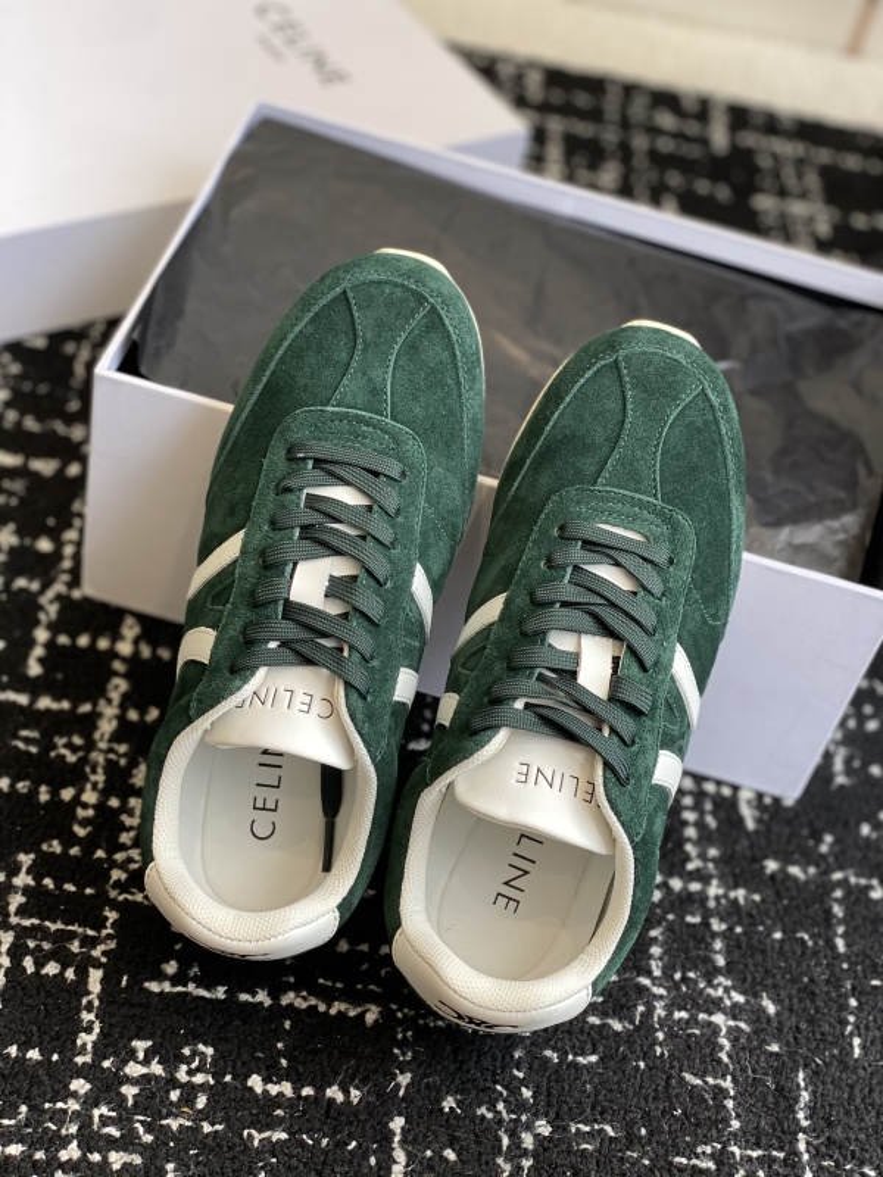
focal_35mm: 52
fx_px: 1769
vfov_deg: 36.8
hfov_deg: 28.0
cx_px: 442
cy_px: 588
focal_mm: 6
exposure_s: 1/122
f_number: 2
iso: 20
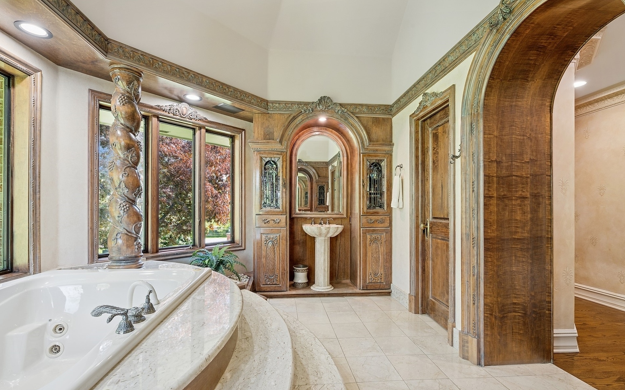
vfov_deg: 67.9
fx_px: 290
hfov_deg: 94.3
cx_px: 302
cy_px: 208
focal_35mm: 17
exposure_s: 1/15
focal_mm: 16
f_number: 9.5
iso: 200
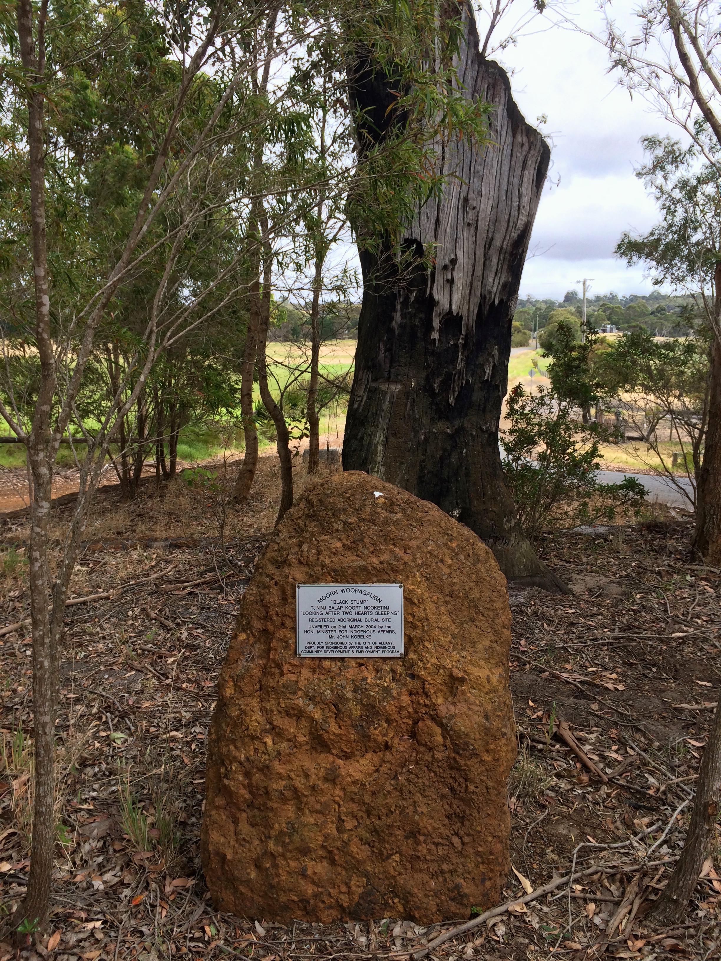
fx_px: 805
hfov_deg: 48.2
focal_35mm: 29
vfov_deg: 61.7
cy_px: 480
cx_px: 360
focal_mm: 4.15
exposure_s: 1/933
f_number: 2.2
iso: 32
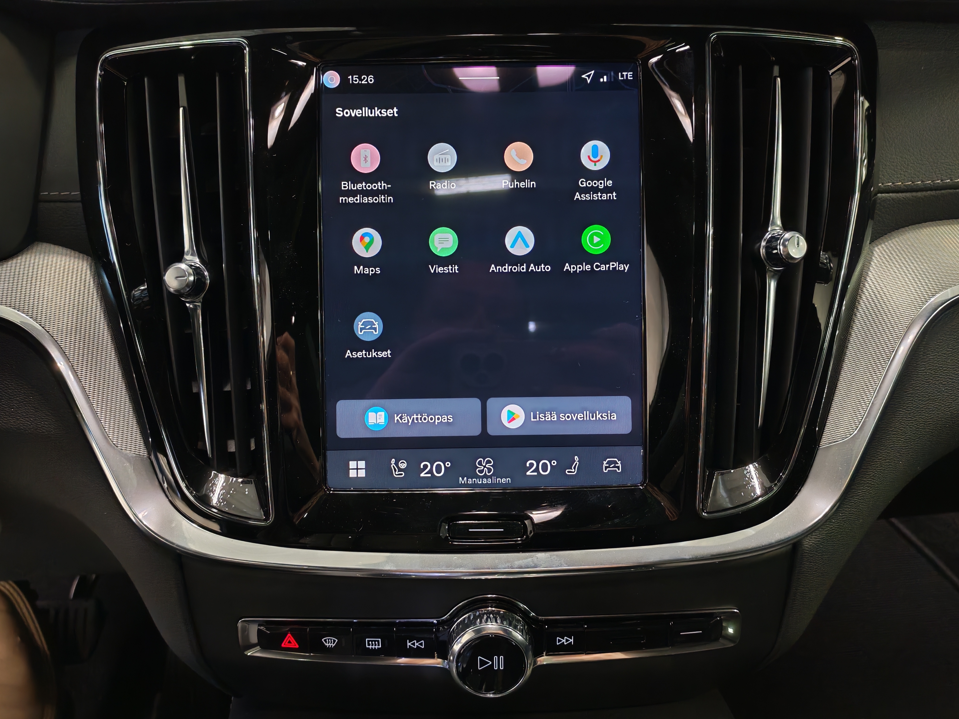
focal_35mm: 32
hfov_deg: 56.8
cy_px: 360
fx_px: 887
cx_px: 480
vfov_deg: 44.2
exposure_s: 1/50
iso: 1025
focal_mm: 6.12
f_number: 1.9
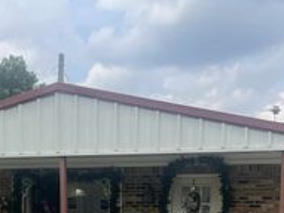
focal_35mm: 68
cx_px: 129
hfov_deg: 28.6
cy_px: 266
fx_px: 558
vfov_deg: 20.0
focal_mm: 5.1
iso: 50
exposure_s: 1/2463
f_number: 1.6
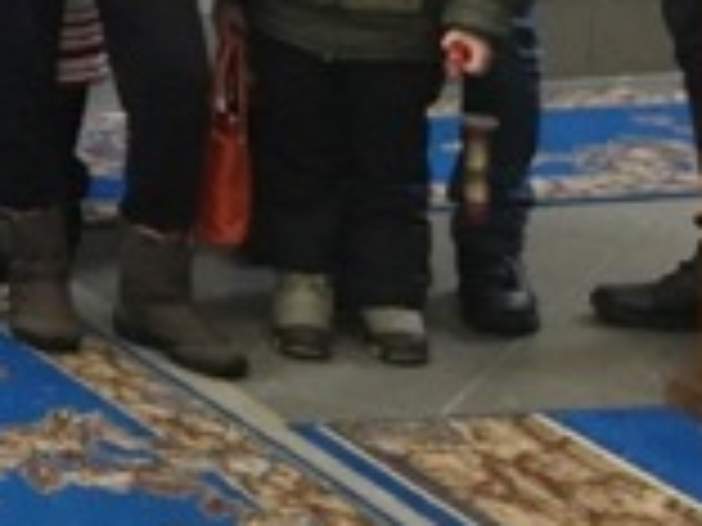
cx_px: -976
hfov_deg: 11.1
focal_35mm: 149
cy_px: -513
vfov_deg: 9.3
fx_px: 3022
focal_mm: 4.15
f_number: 2.2
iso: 125
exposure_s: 1/33
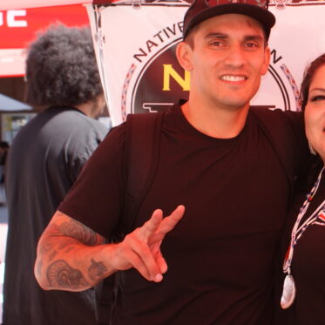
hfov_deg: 17.2
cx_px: 355
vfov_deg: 17.7
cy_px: 125
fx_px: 1041
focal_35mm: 98
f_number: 5.6
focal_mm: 28
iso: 100
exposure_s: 1/80
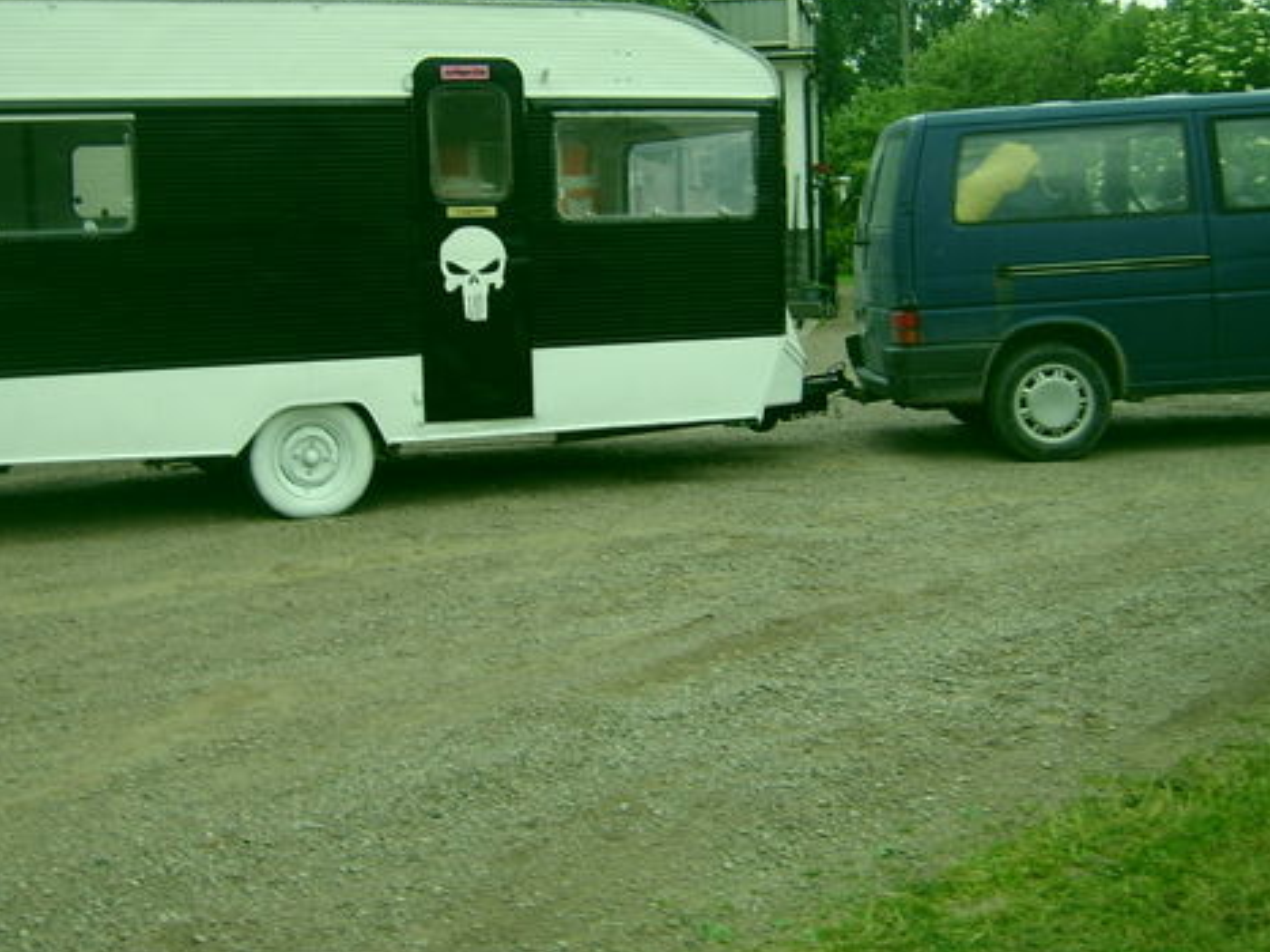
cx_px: 557
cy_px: 354
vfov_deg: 30.1
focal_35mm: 48
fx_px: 1761
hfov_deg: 39.6
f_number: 2.8
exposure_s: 1/92
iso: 100
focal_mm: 5.95
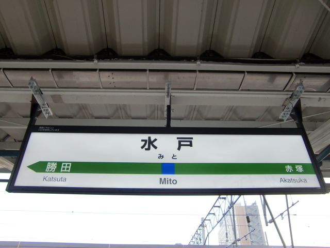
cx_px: 165
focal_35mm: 28
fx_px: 267
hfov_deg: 63.4
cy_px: 124
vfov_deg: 49.7
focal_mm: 4.9
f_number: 2.6
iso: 64
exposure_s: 1/60
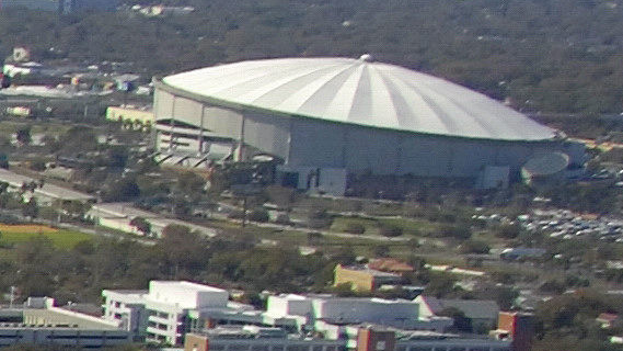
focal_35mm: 284
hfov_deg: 6.5
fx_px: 4691
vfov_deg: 4.2
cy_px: 919
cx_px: -1647
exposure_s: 1/1000
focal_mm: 24
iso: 400
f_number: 8
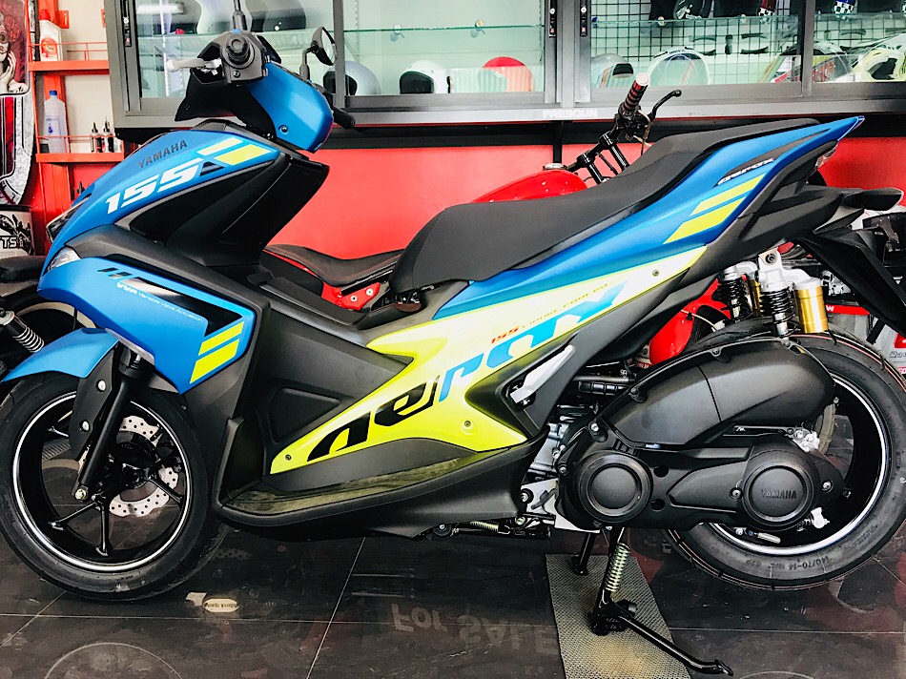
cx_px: 453
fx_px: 733
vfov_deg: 49.7
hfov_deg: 63.5
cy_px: 340
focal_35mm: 28
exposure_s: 1/33
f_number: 1.8
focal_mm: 3.99
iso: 25
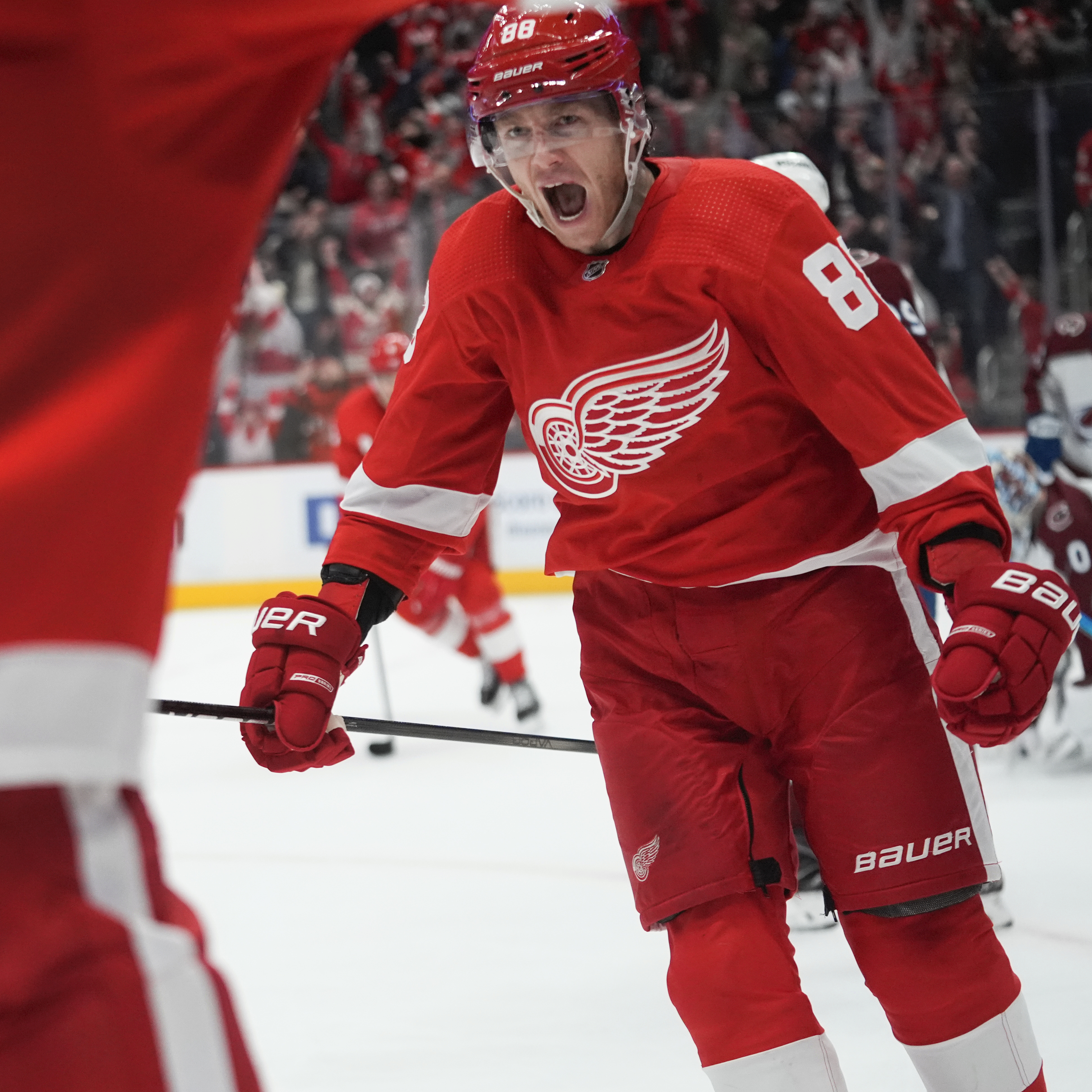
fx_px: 3212
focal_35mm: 90
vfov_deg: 19.3
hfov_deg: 19.2
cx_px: 328
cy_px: 550
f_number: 2.8
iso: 4000
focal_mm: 70
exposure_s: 1/3200
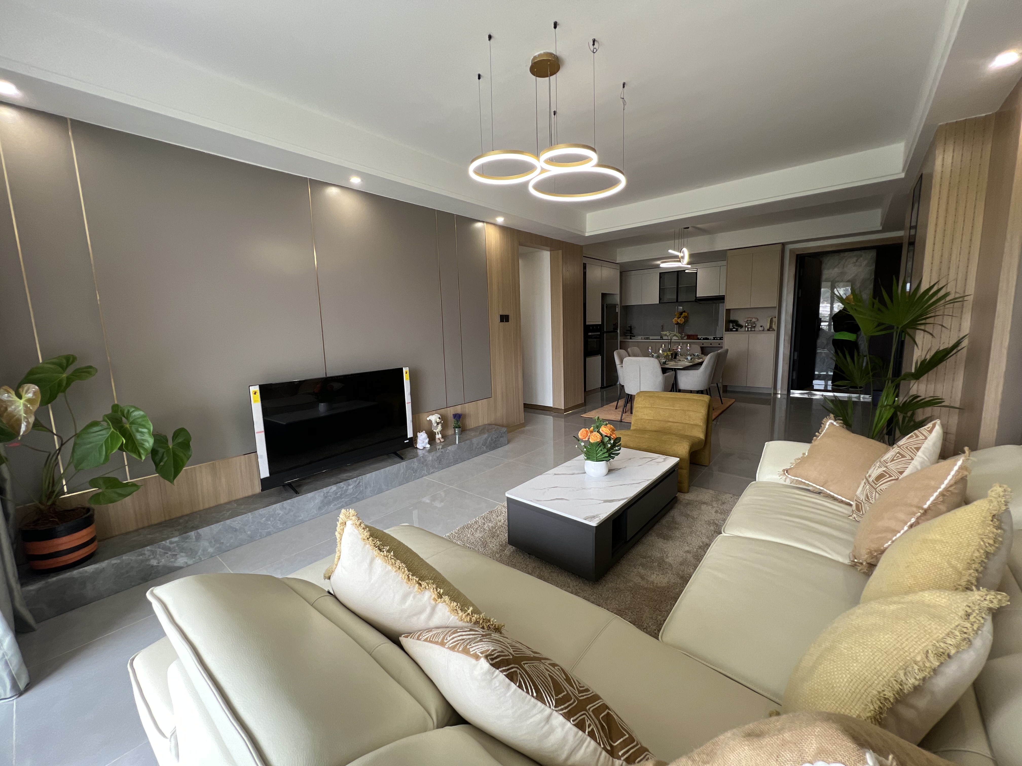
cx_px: 511
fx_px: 384
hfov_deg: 106.2
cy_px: 383
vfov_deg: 89.9
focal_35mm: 13
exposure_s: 1/99
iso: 100
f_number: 1.8
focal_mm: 1.57
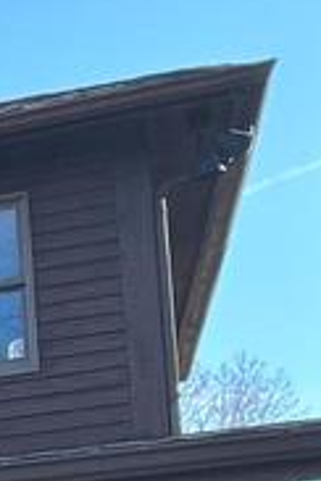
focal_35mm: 151
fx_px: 2019
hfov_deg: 6.8
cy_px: 823
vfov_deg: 12.6
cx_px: -1021
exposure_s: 1/791
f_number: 1.5
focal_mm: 5.7
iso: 50
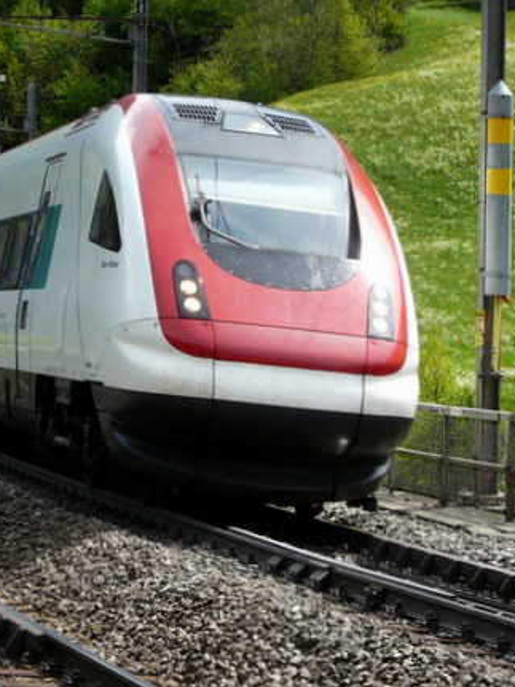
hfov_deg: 10.8
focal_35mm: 137
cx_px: 341
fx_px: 2719
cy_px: 266
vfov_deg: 14.4
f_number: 4.5
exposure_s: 1/320
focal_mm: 9.8
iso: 100
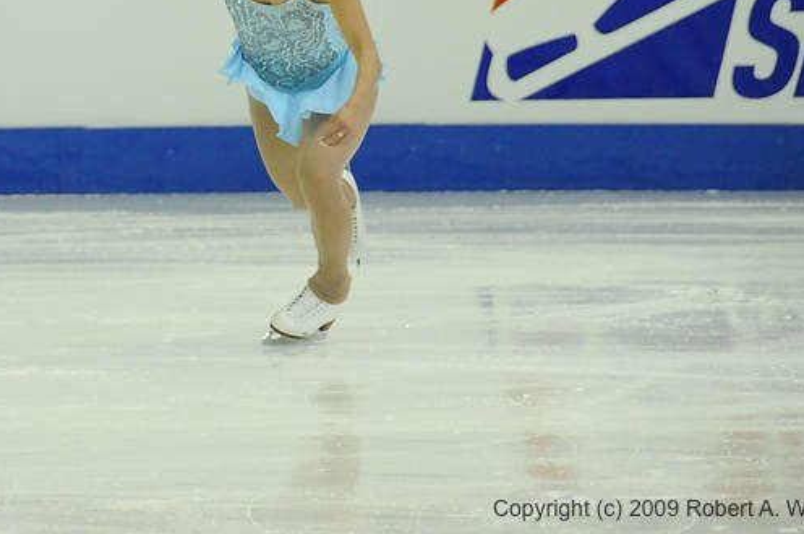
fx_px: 10792
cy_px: 111
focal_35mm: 484
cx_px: 240
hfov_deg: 4.3
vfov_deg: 2.8
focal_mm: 200
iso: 3200
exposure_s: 1/1000
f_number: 5.6
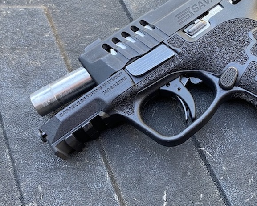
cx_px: 185
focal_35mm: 45
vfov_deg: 33.0
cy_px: 61
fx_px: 342
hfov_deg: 40.3
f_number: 1.8
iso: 125
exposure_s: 1/99
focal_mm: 4.25
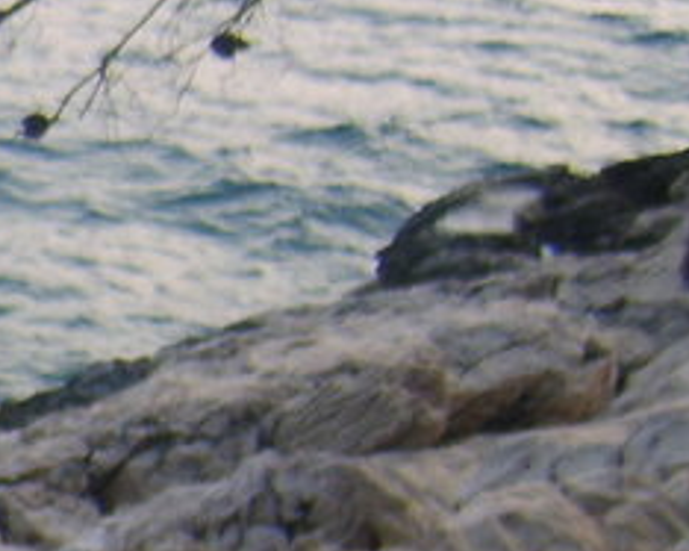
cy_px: 781
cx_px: -1048
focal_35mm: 155
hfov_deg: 10.4
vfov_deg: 9.7
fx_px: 3159
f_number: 2.7
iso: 71
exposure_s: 1/30
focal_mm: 8.13
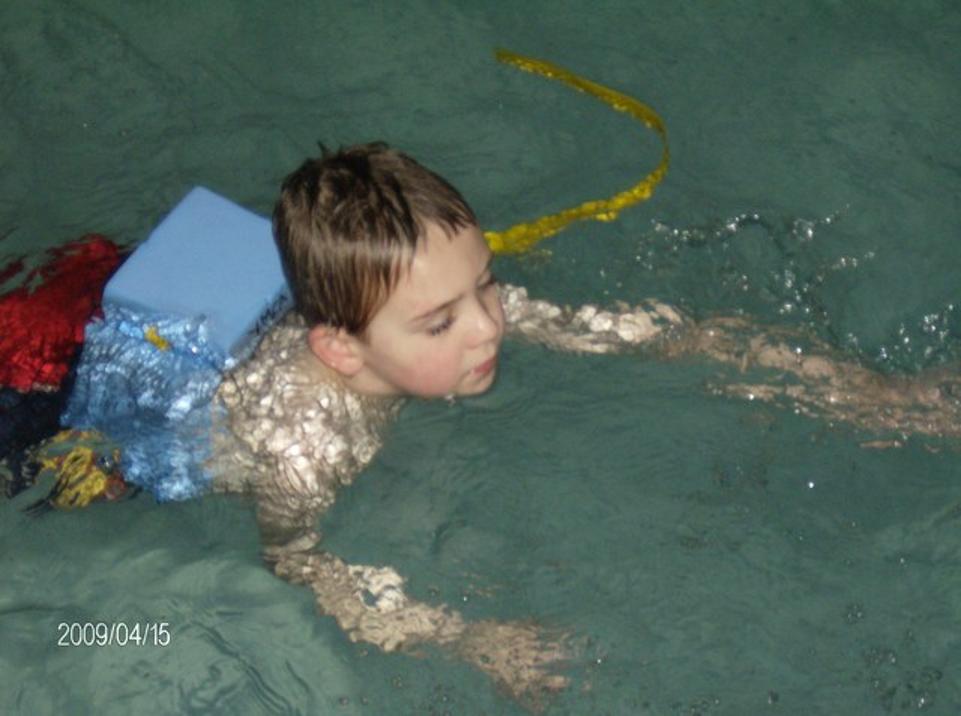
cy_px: 358
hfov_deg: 18.1
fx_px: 3019
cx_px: 480
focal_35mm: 109
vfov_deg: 13.5
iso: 200
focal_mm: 18
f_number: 4.8
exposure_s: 1/125
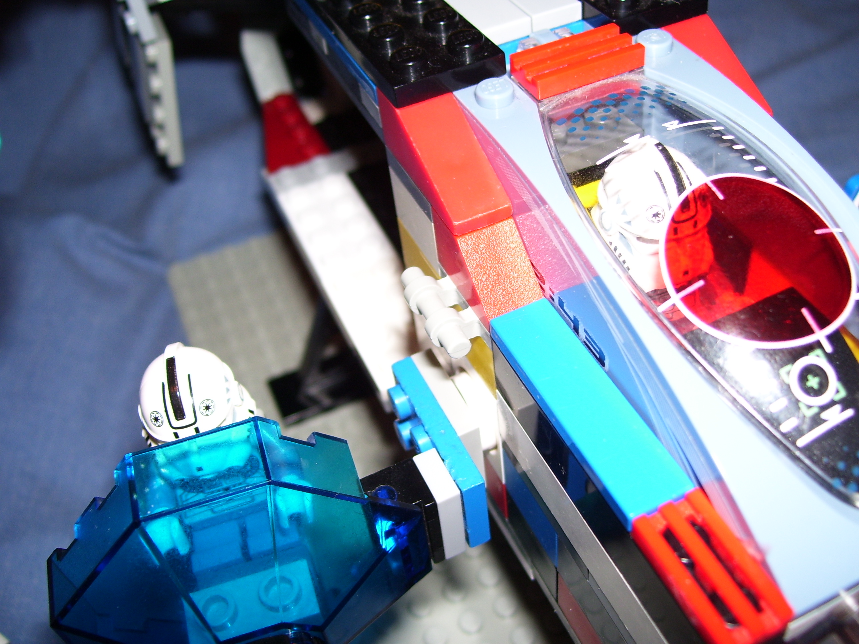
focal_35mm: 37
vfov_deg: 38.7
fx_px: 918
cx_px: 430
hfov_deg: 50.1
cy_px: 322
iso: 80
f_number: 2.7
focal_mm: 6
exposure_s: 1/60
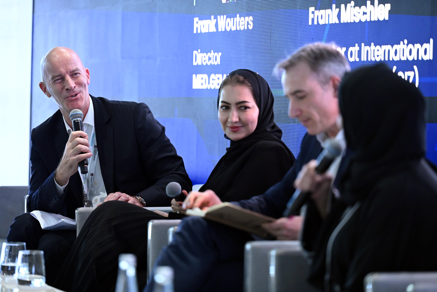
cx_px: 218
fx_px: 1760
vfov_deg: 9.5
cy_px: 146
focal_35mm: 145
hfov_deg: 14.2
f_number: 2.8
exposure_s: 1/320
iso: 4000
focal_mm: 145
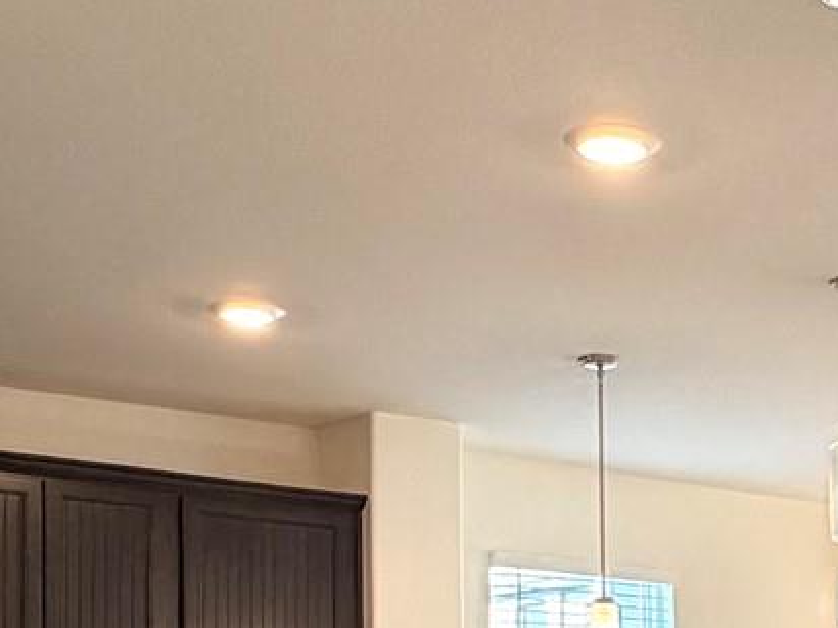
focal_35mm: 70
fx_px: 1694
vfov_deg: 19.9
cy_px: 714
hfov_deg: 25.5
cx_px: 946
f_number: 2.2
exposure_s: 1/120
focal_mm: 2.22
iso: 160
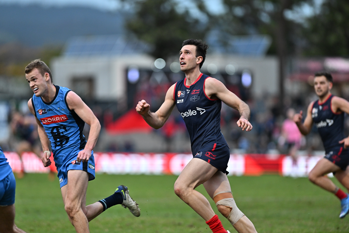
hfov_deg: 6.9
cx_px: 174
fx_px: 2908
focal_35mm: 300
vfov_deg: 4.6
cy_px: 116
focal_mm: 300
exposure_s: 1/800
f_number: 2.8
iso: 1600
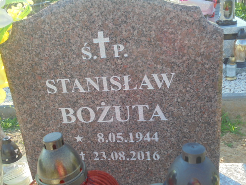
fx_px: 270
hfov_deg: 49.0
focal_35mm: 38
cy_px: 92
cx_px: 123
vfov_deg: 37.7
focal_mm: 6.9
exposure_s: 1/160
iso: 100
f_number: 4.2
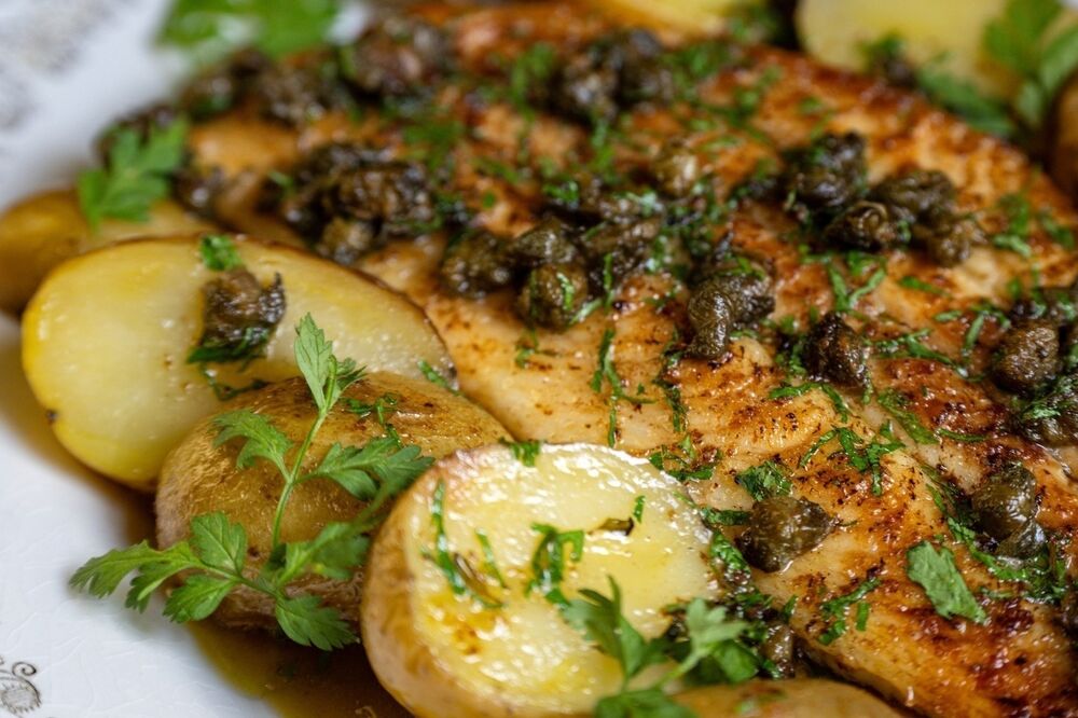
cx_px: 539
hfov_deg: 17.1
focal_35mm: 120
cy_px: 359
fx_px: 3592
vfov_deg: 11.4
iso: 640
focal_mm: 120
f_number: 4.5
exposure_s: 1/100
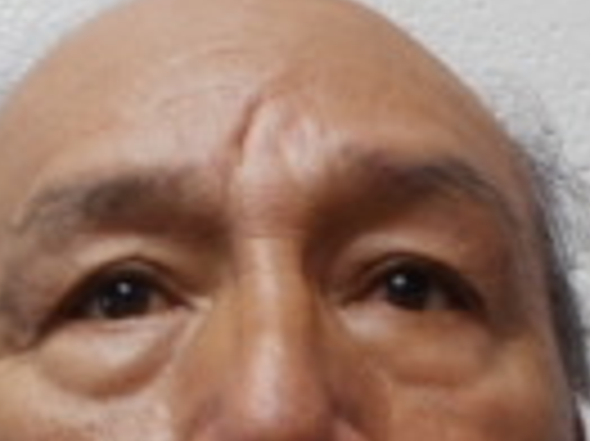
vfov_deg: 8.2
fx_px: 2997
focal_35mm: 176
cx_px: 243
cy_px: 670
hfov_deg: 11.2
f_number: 3.5
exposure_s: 1/13
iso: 125
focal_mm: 6.3
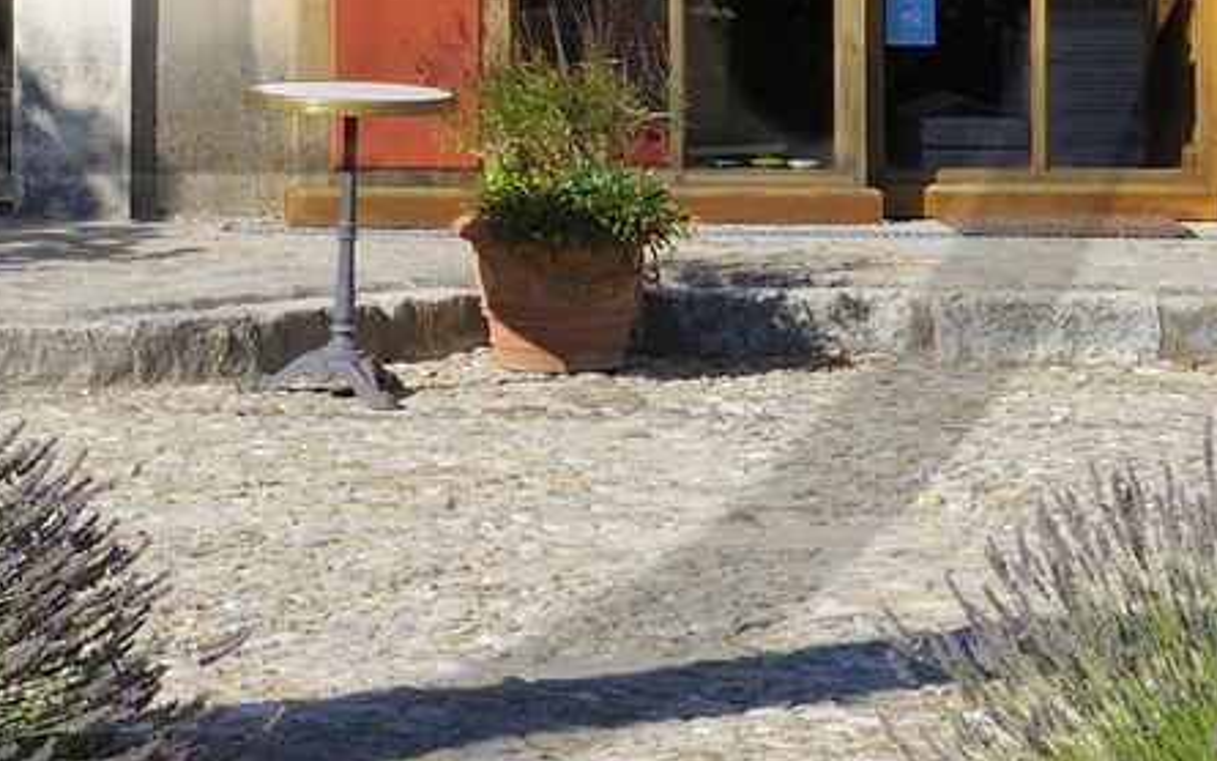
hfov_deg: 12.6
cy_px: -271
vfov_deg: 7.8
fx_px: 5472
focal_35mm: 165
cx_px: 66
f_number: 13
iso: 200
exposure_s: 1/200
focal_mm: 45
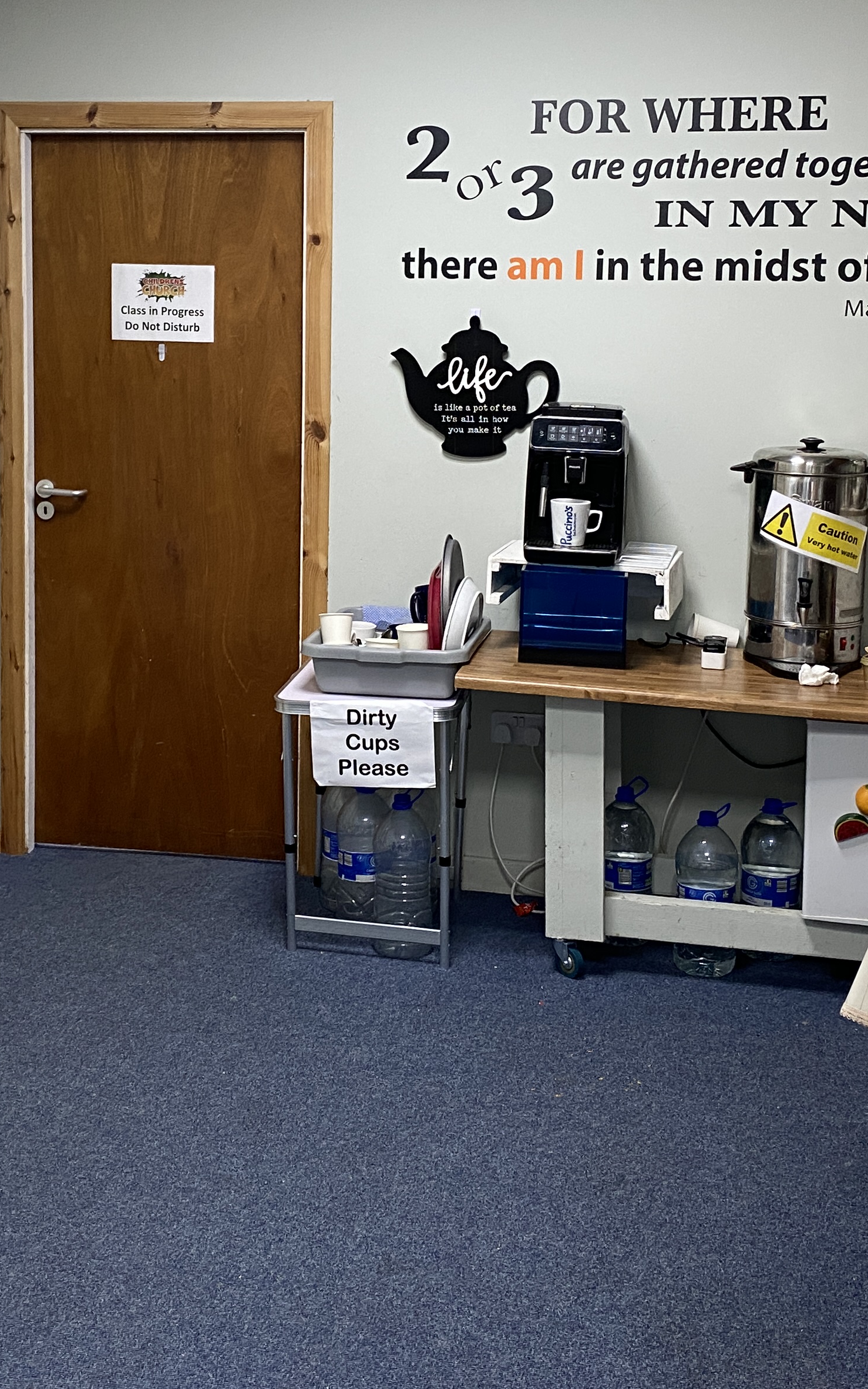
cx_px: 351
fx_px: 1778
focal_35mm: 47
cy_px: 502
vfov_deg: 42.3
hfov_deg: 27.4
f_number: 1.8
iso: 125
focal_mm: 4.25
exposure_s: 1/50
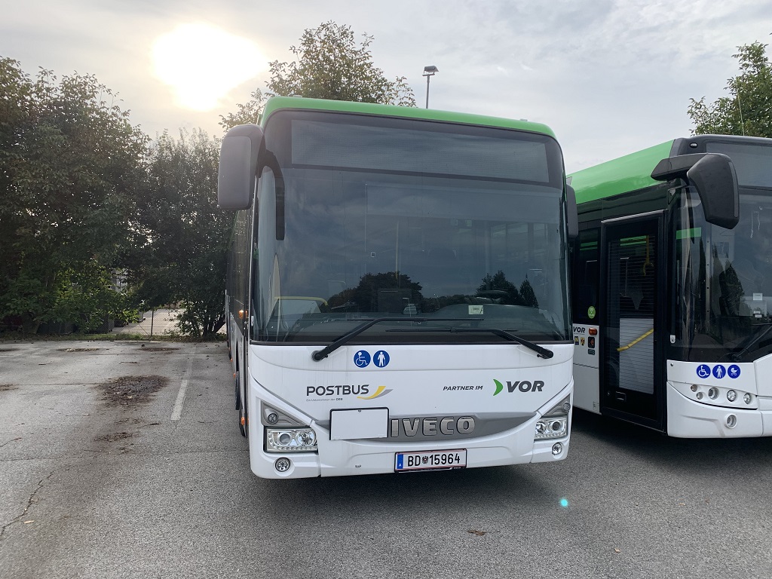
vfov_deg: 53.1
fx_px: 580
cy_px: 290
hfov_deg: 67.3
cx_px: 386
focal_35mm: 26
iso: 25
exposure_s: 1/1266
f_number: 1.8
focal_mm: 4.25
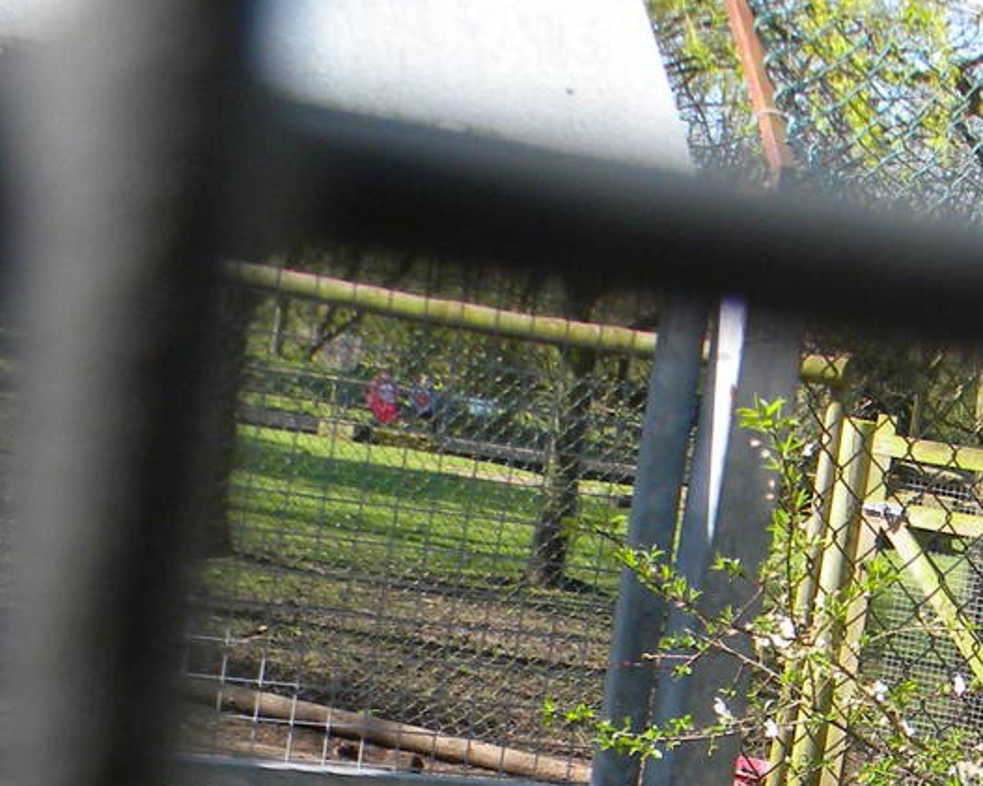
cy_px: 721
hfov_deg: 22.4
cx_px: 923
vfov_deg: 18.2
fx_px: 2413
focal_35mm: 83
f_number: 3.5
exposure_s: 1/500
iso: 132
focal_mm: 5
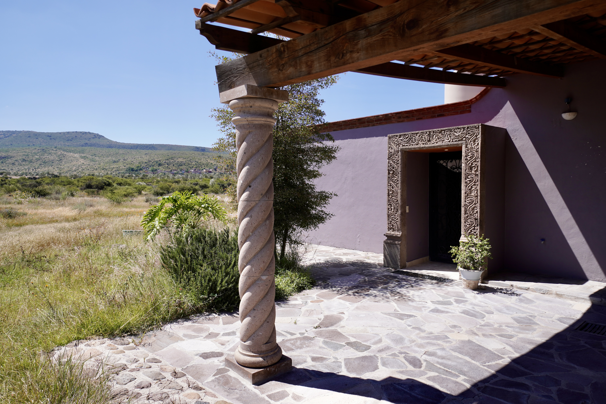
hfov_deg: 70.4
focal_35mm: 26
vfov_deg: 50.4
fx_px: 429
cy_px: 202
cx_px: 303
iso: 100
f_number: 5.6
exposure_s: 1/320
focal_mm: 17
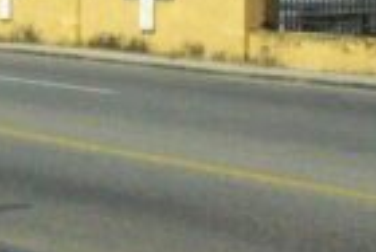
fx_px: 2188
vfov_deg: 6.6
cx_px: 118
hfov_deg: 9.8
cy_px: 54
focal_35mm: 209
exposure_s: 1/3200
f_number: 11
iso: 1600
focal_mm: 26
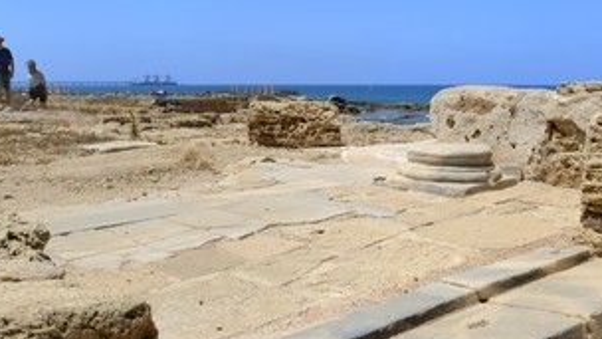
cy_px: 274
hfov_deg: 48.2
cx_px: 343
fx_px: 670
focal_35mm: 42
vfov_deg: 27.7
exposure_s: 1/160
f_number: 16
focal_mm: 29
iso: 100
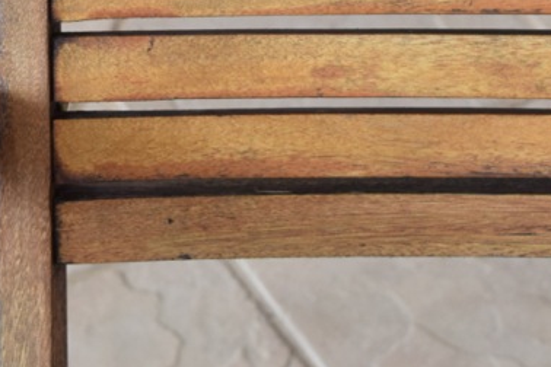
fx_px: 3107
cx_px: 499
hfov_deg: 10.1
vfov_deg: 6.6
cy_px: -244
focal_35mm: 203
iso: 400
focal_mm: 40
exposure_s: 1/160
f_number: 6.3
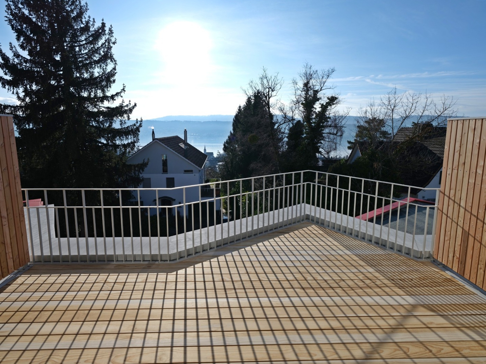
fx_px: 225
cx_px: 243
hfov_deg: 94.5
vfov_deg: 78.1
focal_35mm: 16
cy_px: 182
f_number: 5.6
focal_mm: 20.3
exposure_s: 1/450
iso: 100
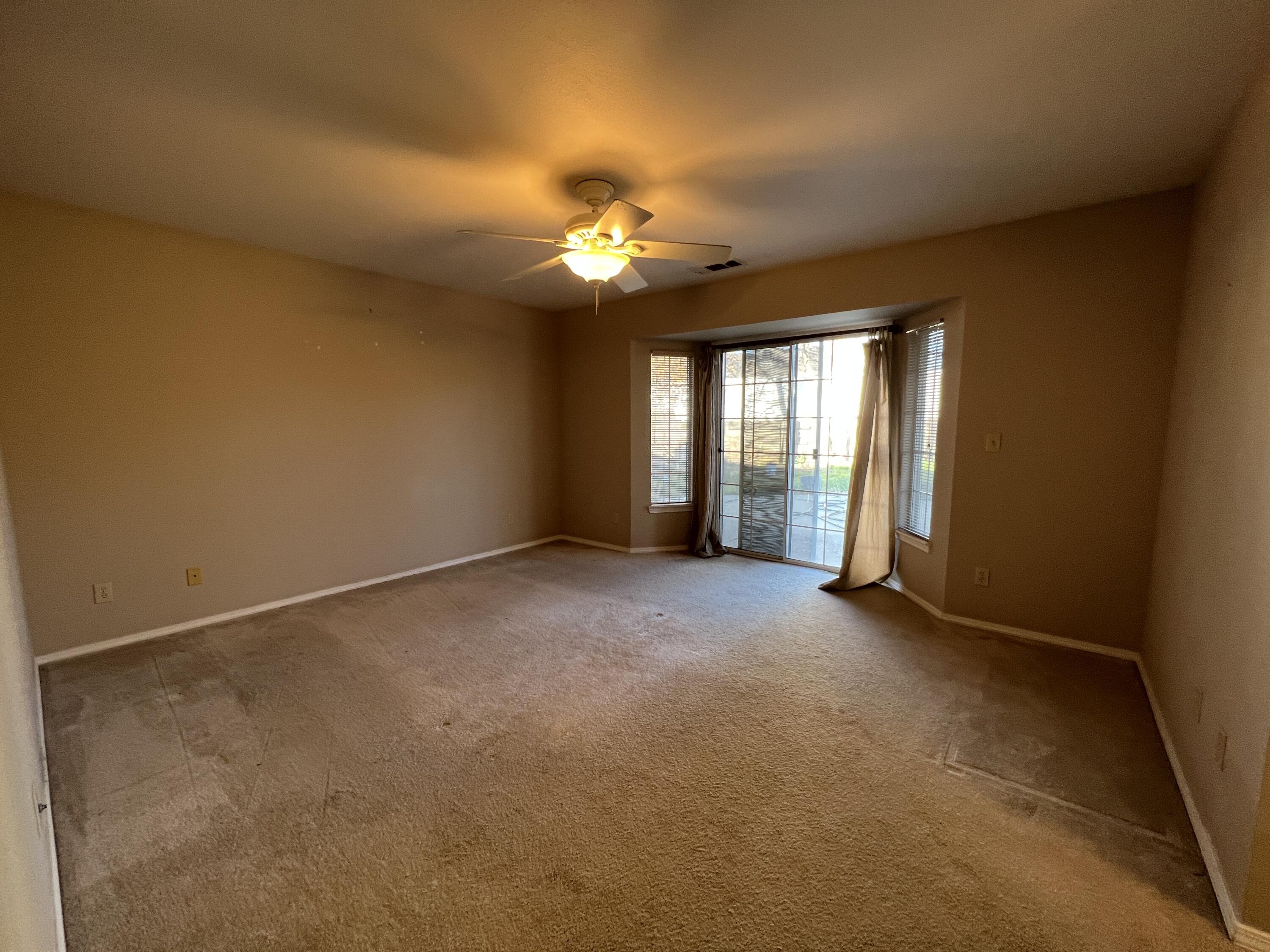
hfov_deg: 106.2
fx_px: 477
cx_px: 635
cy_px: 476
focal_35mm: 13
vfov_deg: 89.9
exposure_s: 1/60
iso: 125
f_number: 1.8
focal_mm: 1.57
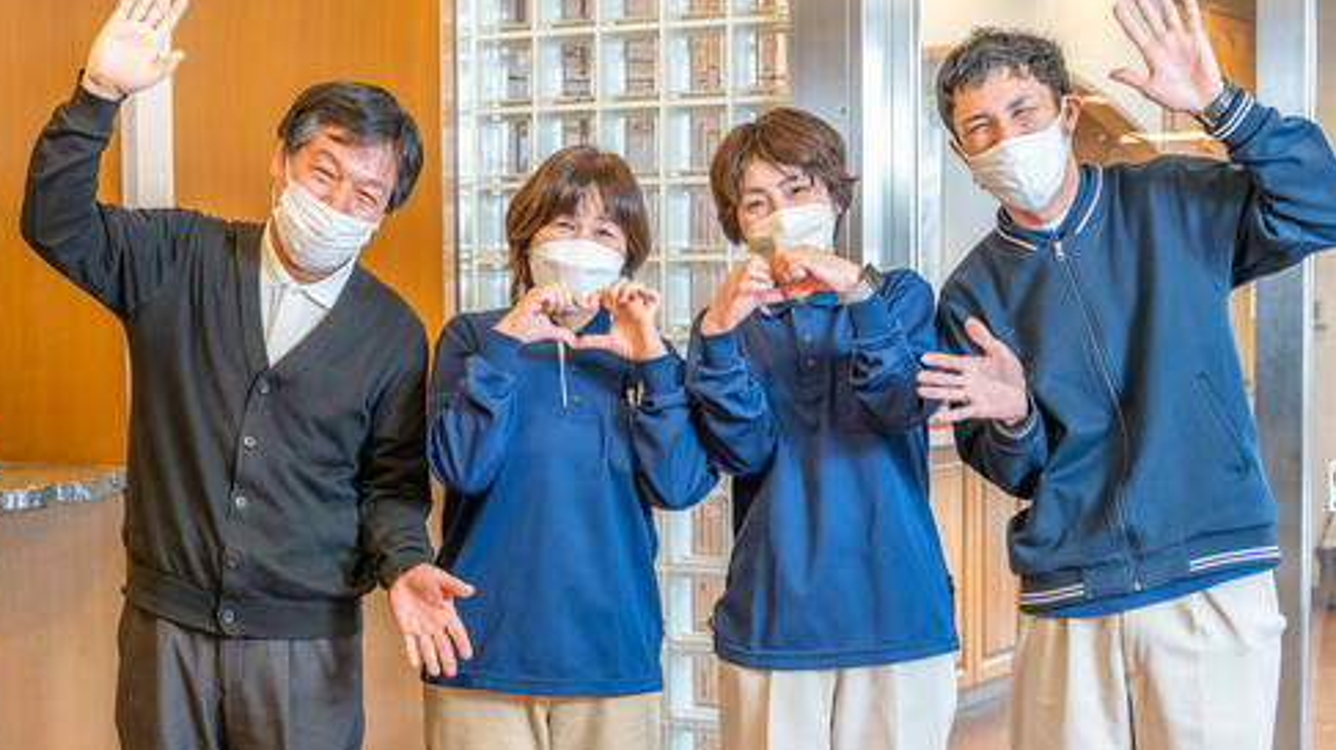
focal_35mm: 70
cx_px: 695
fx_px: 2479
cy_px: 418
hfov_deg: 30.2
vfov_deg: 17.2
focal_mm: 26
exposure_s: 1/160
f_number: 2.2
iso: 320
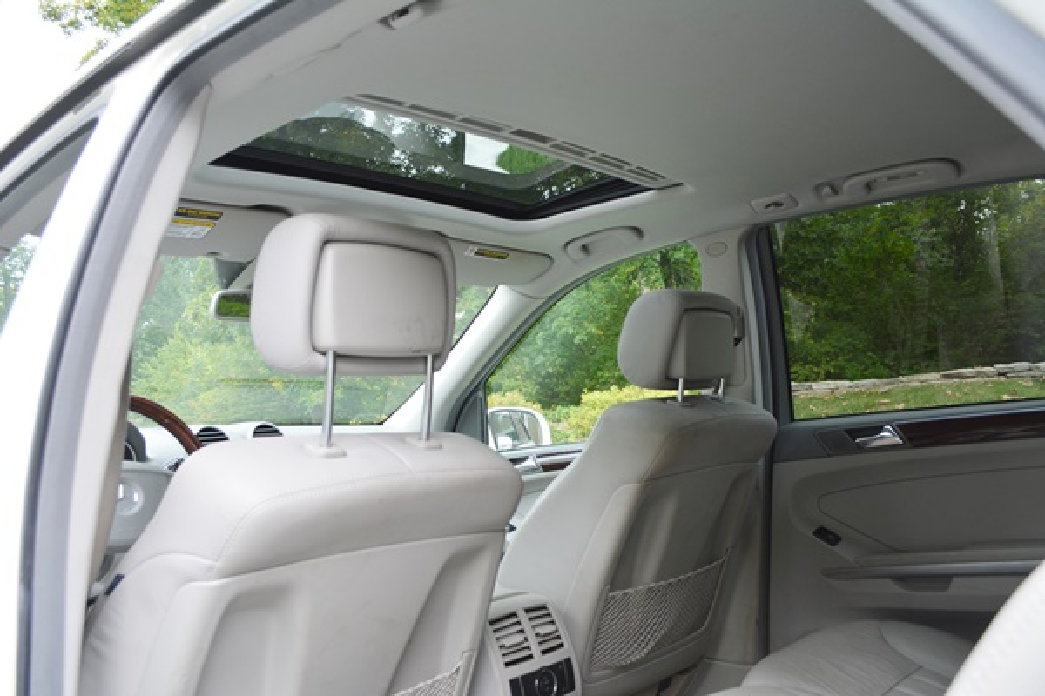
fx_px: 871
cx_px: 522
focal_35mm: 30
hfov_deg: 61.9
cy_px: 348
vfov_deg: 43.6
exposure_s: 1/125
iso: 360
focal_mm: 20
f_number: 5.6
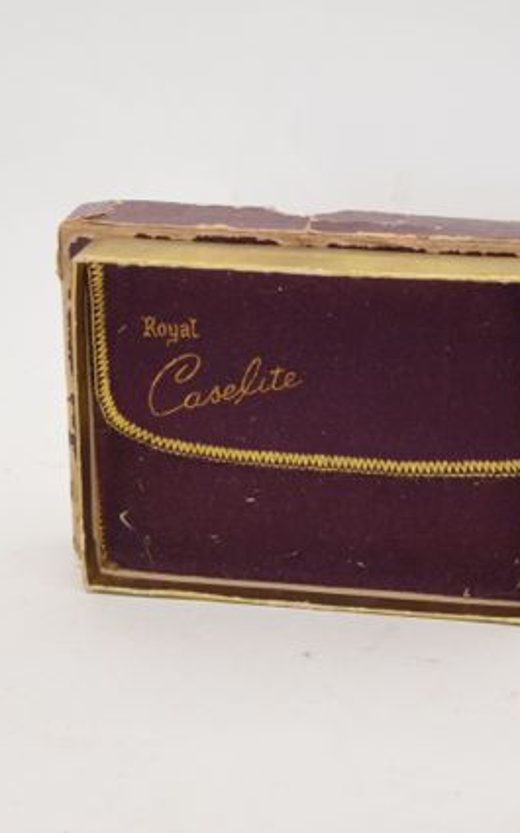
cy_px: 416
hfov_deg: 10.3
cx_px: 259
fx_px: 2879
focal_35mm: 127
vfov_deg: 16.5
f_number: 5.6
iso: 1600
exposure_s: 1/125
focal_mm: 55
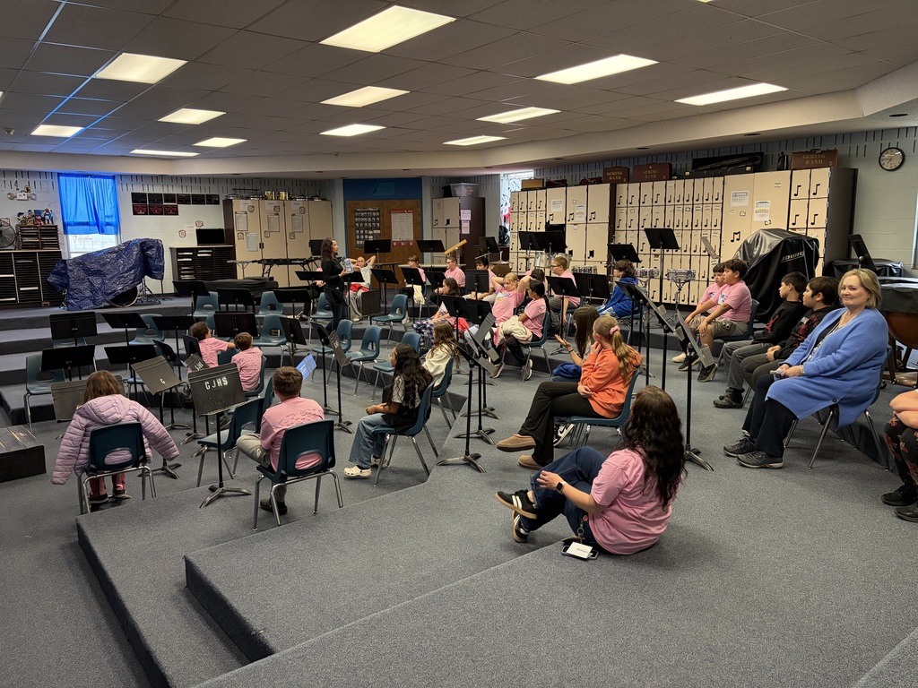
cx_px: 459
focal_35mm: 26
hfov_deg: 67.3
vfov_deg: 53.1
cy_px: 344
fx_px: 690
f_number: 1.6
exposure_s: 1/60
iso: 250
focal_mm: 5.96
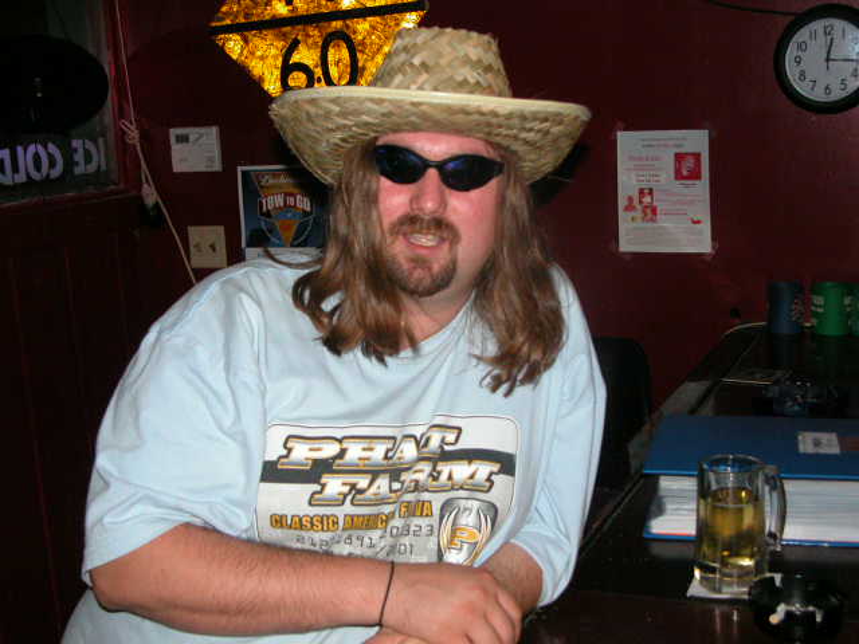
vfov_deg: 27.0
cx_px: 430
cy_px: 322
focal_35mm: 54
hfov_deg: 35.5
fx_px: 1340
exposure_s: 1/250
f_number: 3.1
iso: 400
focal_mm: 13.7
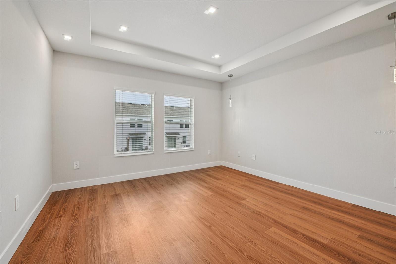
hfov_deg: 104.3
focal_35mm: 14
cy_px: 132
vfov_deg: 81.2
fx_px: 154
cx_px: 198
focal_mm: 14
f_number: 8
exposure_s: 1/50
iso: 400
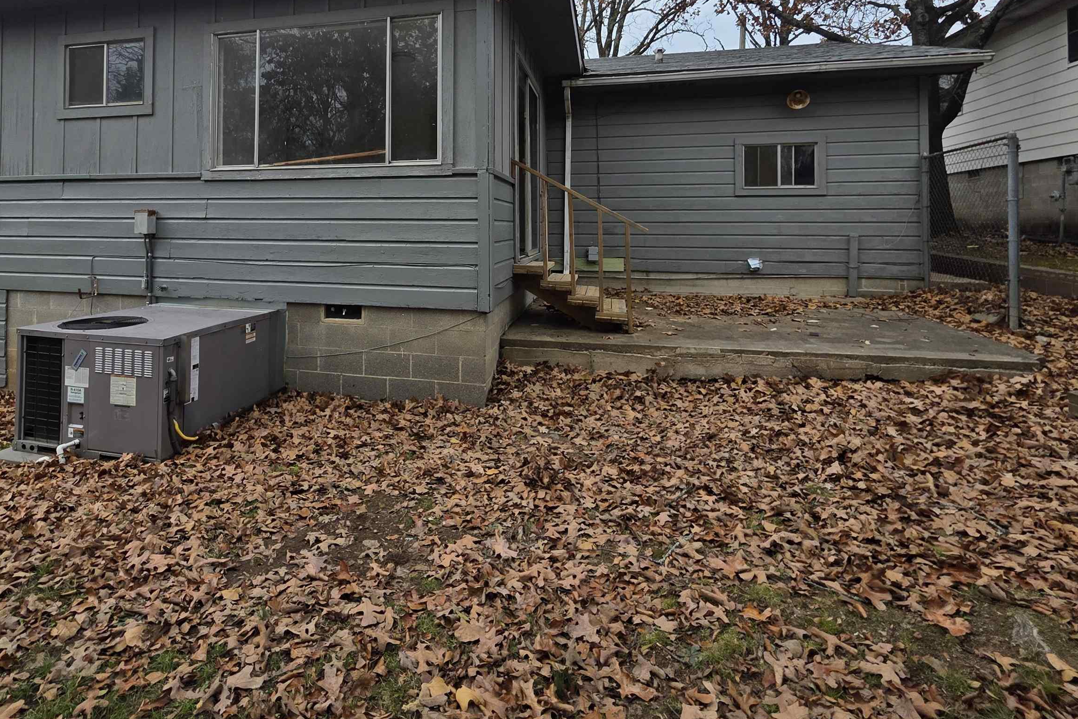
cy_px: 228
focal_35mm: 18
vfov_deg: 65.2
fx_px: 539
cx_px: 454
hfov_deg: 89.3
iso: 40
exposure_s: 1/467
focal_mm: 2.2
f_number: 1.9
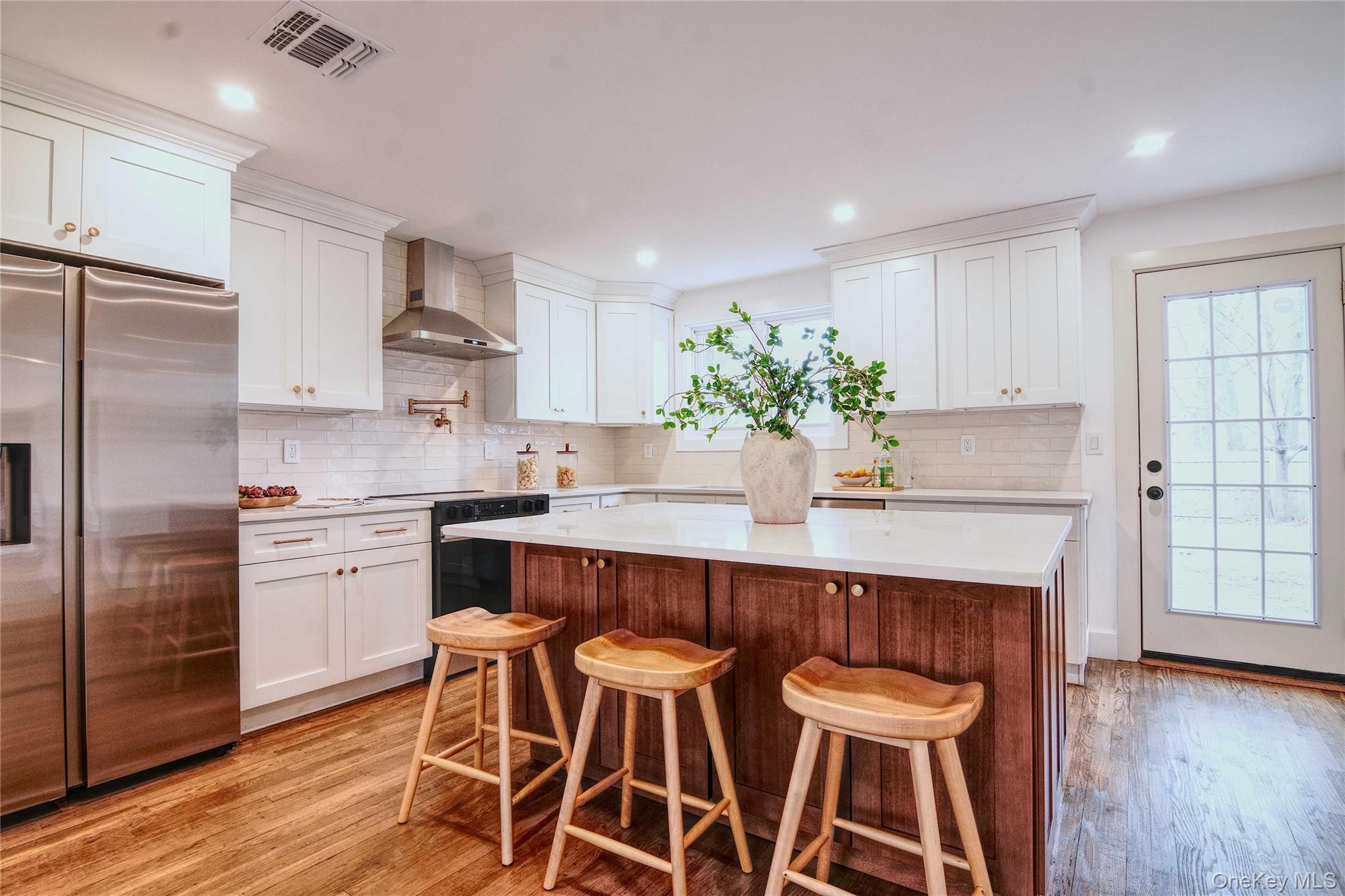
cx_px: 672
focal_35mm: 16
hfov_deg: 95.0
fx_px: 616
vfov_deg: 72.0
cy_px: 448
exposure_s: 1/6
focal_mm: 11
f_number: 9
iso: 320
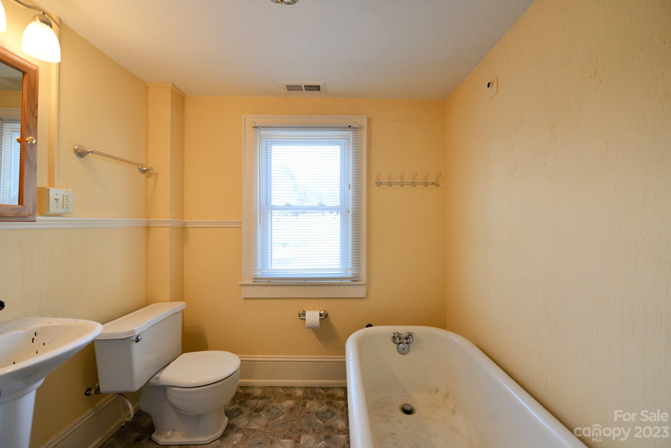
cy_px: 224
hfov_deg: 104.2
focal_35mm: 14
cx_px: 336
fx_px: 261
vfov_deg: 81.3
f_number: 4.5
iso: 400
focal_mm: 14
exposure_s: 1/80
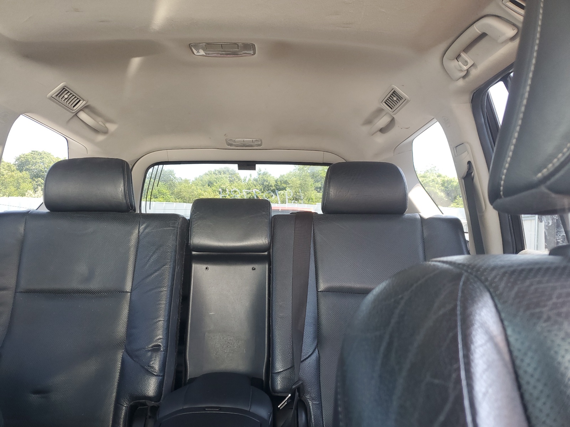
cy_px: 214
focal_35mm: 26
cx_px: 285
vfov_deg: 53.1
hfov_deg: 67.3
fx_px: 428
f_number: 1.5
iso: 56
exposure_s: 1/60.2
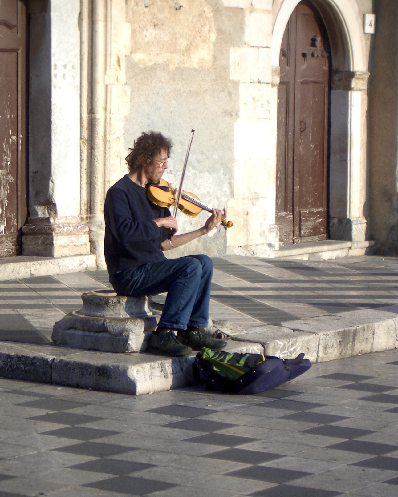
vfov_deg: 17.5
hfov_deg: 14.0
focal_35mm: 110
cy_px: 234
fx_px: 1620
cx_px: 198
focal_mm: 17.4
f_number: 4.8
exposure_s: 1/500
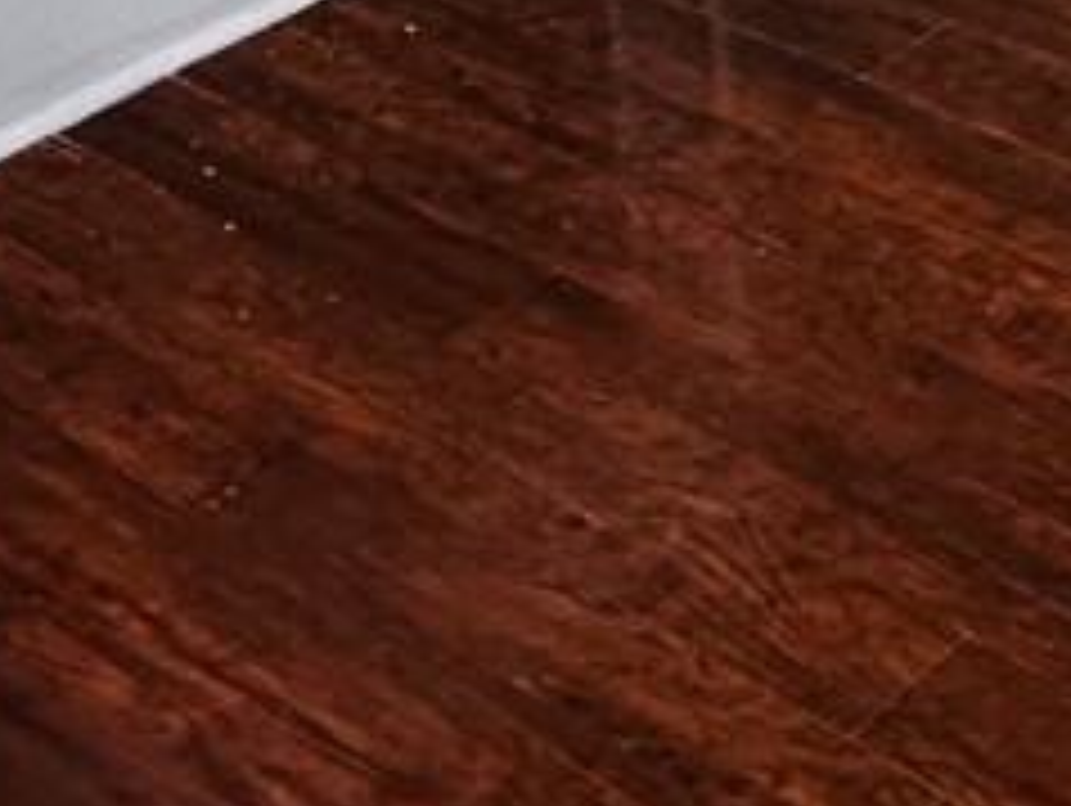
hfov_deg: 19.5
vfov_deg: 13.6
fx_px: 2911
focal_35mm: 94
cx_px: 1305
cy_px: -779
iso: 200
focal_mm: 2.22
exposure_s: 1/120
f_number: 2.2
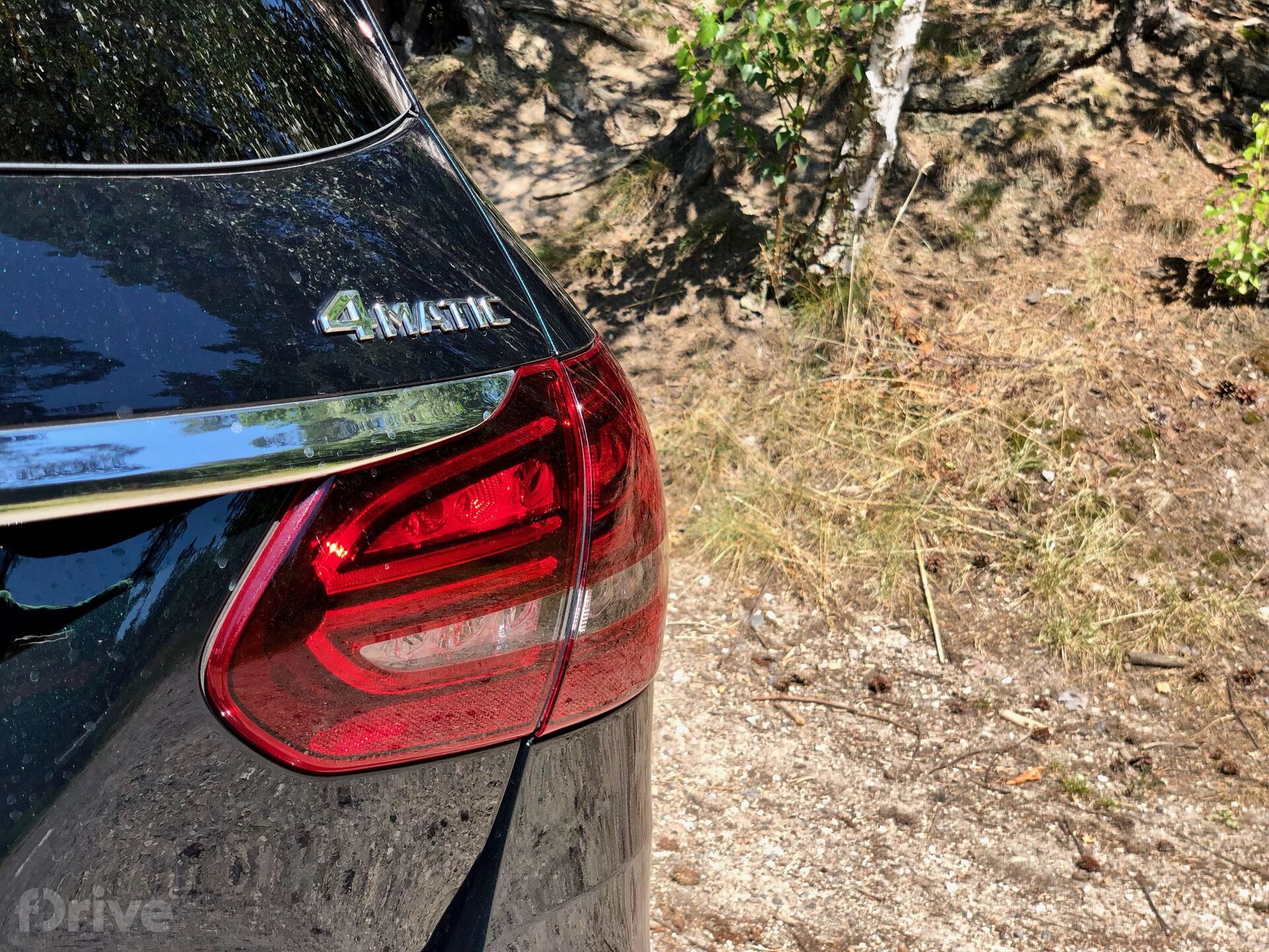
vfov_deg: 28.0
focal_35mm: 52
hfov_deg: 36.8
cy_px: 476
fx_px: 1906
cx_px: 634
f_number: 2.4
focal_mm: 6
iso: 16
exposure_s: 1/403
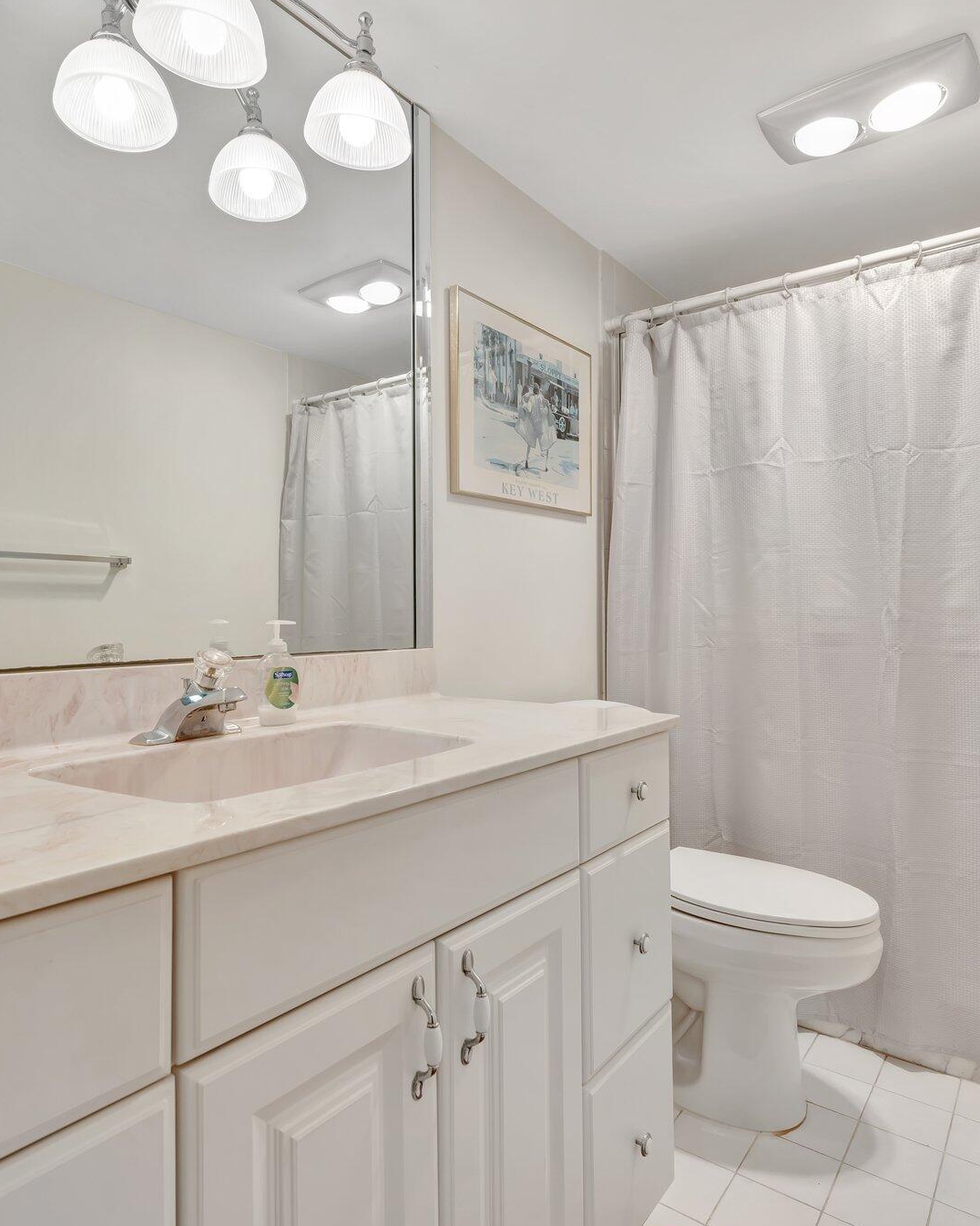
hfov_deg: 64.8
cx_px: 471
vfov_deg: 76.9
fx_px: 772
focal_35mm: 21
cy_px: 618
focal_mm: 14.9
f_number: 8
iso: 400
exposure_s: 1/8
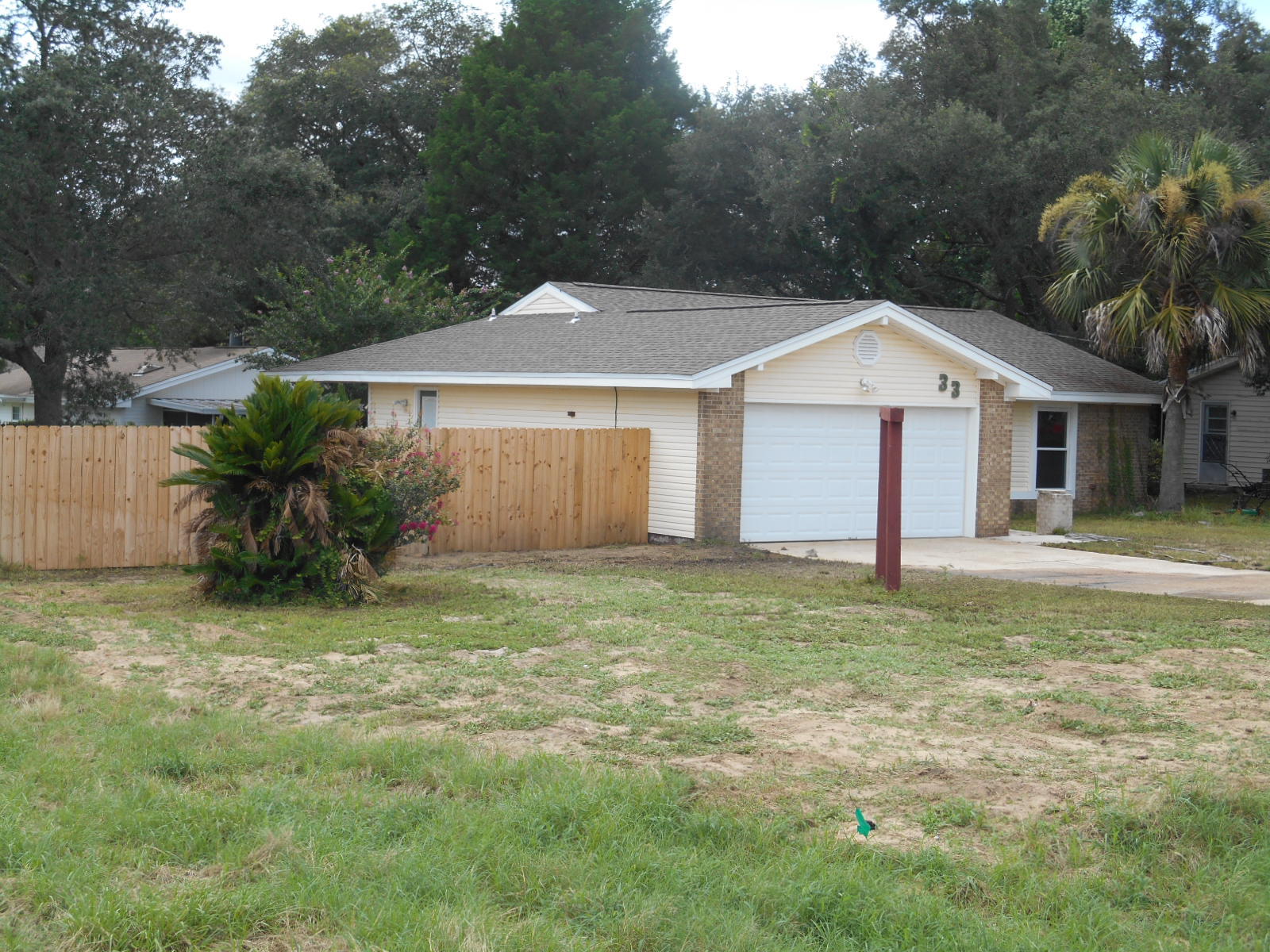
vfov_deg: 27.5
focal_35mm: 53
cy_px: 476
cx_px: 635
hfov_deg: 36.2
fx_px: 1944
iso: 80
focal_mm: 9.5
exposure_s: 1/320
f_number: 4.2
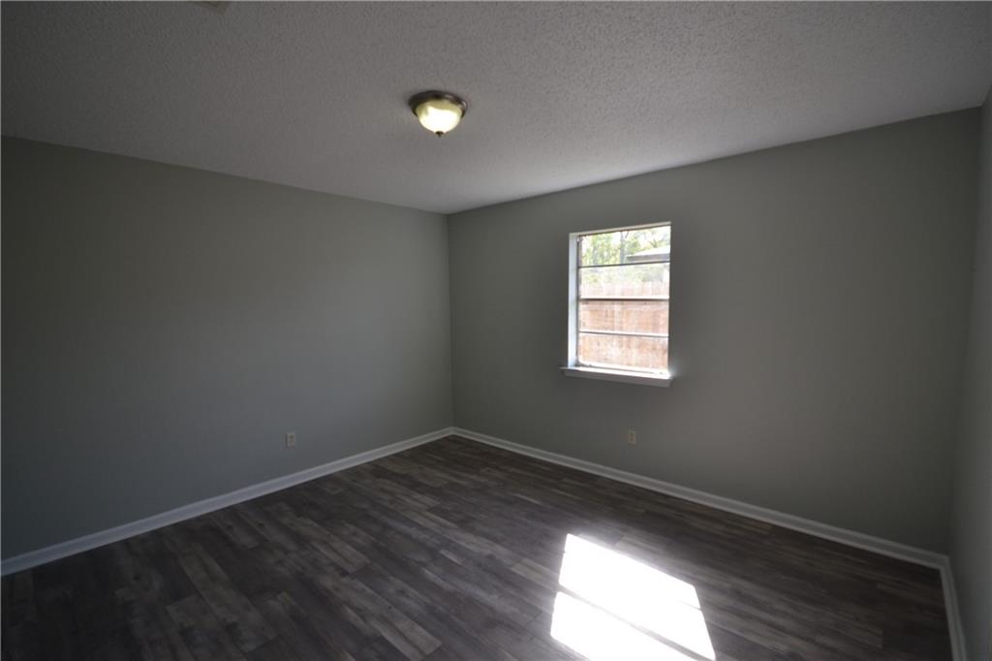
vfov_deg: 77.3
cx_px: 496
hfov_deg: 100.4
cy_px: 330
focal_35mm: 15
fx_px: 413
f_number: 5.6
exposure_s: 1/125
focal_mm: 10
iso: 220
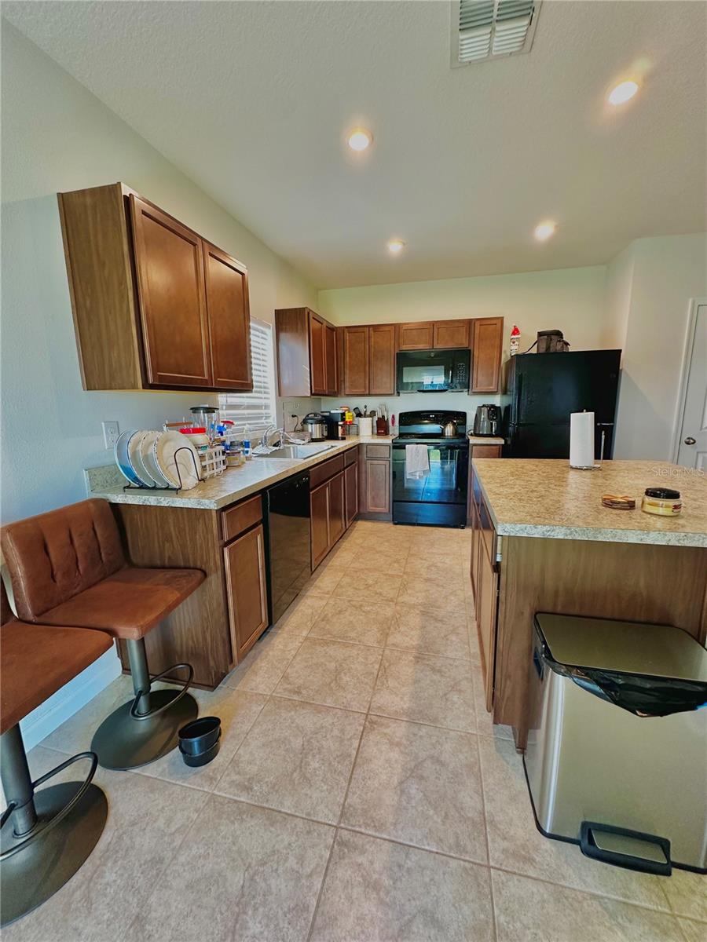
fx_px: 381
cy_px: 471
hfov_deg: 85.7
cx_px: 354
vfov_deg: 102.1
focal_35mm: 14
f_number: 2.2
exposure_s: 1/60
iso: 200
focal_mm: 2.22
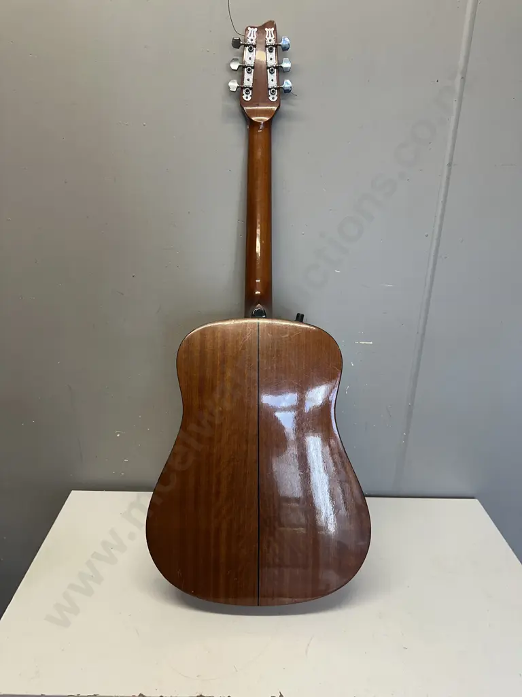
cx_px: 261
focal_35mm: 24
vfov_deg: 71.6
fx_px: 483
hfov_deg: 56.8
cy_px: 348
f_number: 1.78
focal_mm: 6.86
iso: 100
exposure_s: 1/100
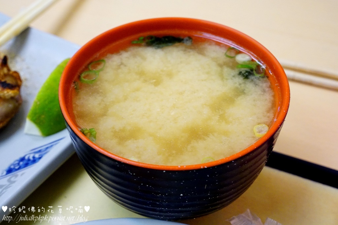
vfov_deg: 29.0
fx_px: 437
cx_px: 169
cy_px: 112
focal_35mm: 46
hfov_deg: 42.3
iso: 2500
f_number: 8
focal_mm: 31
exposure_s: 1/60
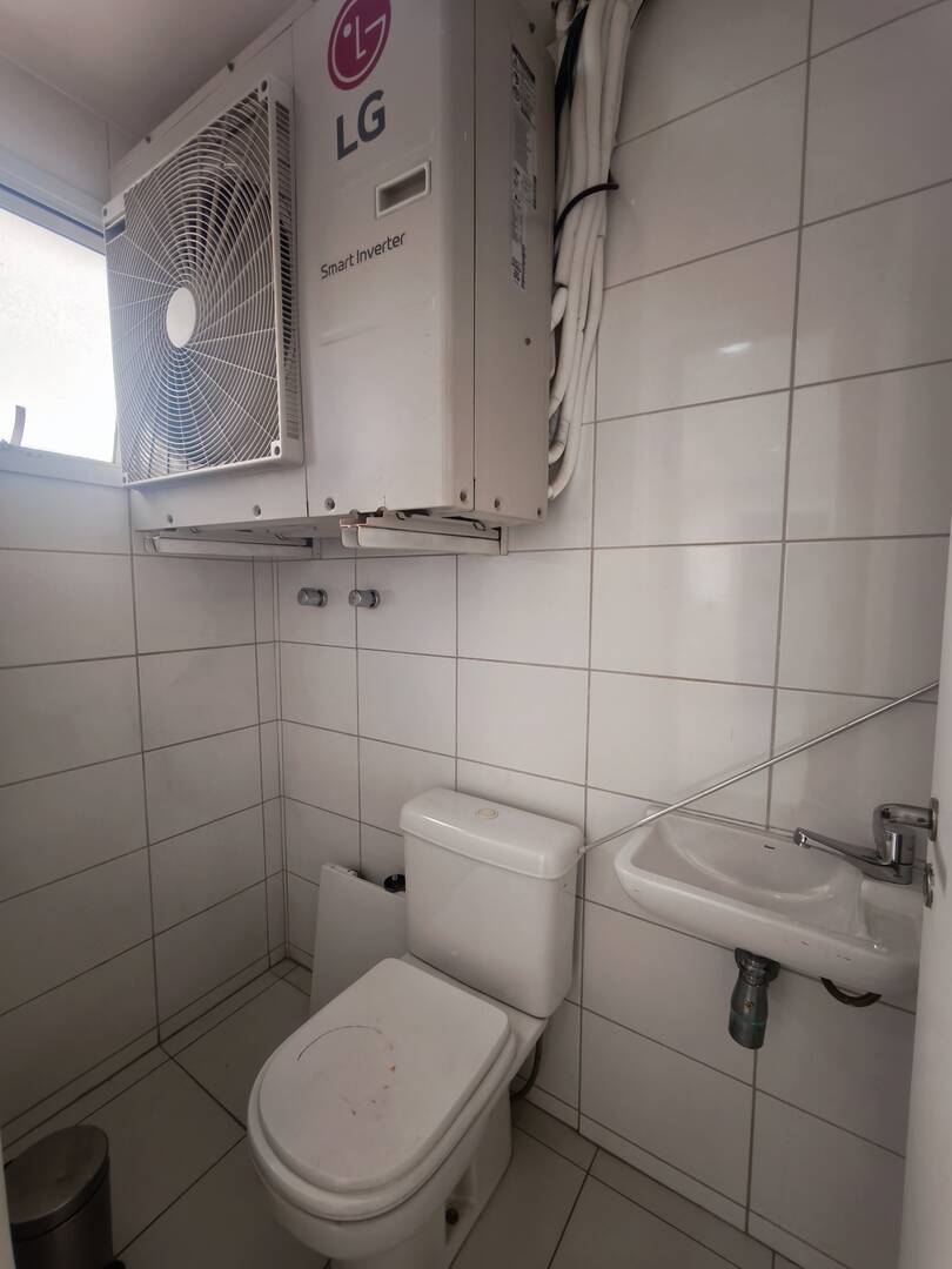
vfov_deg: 98.2
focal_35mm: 15
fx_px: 550
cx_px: 476
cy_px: 634
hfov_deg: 81.7
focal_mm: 1.91
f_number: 2.2
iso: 125
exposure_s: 1/60
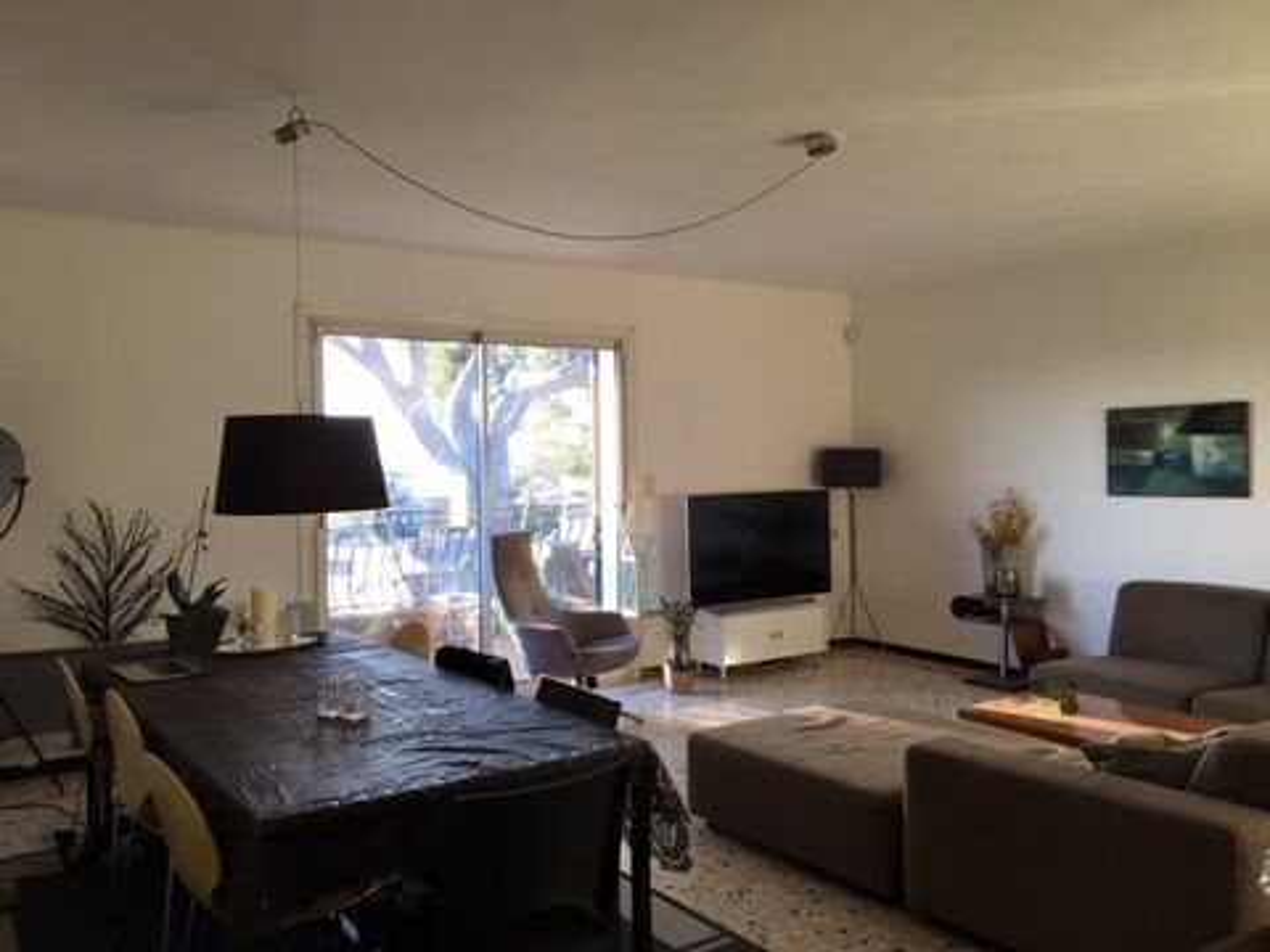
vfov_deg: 48.2
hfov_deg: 61.7
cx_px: 635
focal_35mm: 29
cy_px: 476
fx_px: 1064
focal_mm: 4.15
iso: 25
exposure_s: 1/33
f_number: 2.2
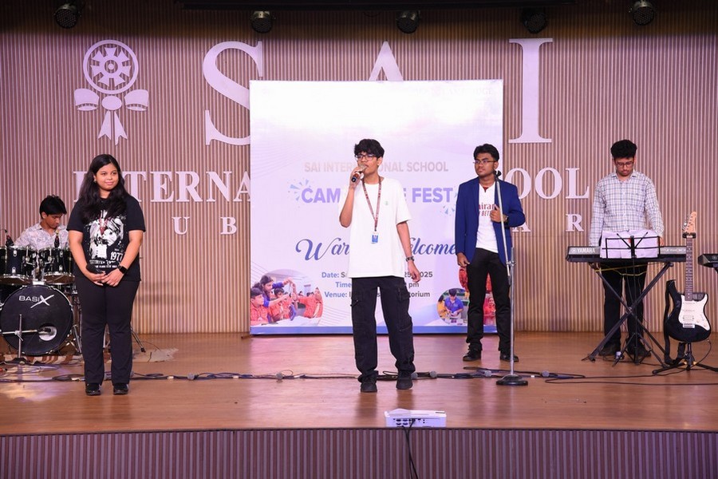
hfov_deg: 23.6
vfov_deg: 15.9
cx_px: 359
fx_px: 1715
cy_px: 240
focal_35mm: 86
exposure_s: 1/500
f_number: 5
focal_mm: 86
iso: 2500
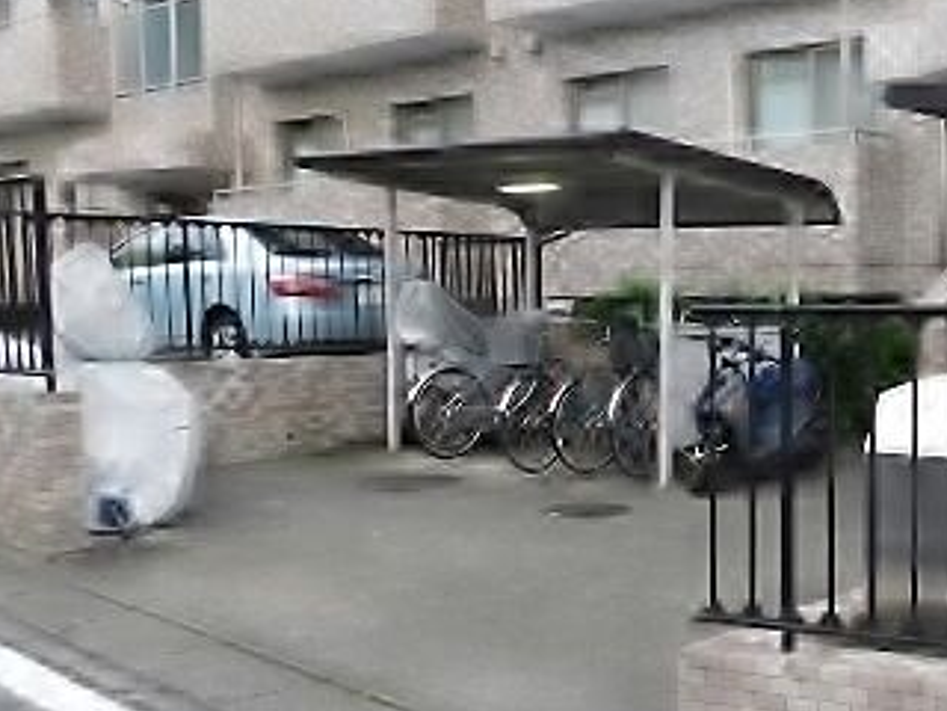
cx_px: 870
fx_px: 1258
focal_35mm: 46
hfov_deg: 38.2
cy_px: 406
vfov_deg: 31.5
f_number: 3
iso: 125
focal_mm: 4
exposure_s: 1/80
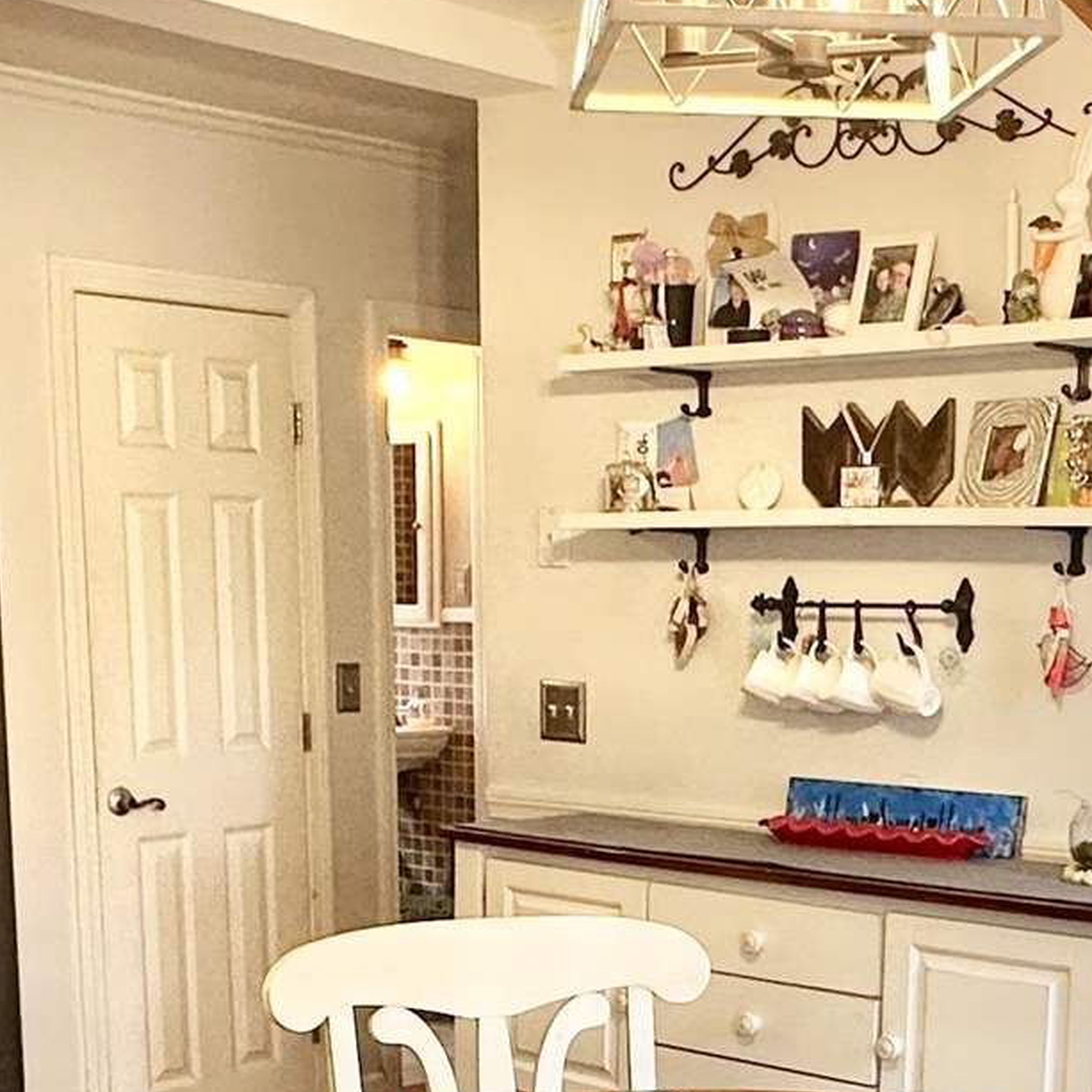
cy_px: 973
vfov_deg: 26.8
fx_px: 2213
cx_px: 711
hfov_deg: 27.6
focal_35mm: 62
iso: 200
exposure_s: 1/60
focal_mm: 2.22
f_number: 2.2
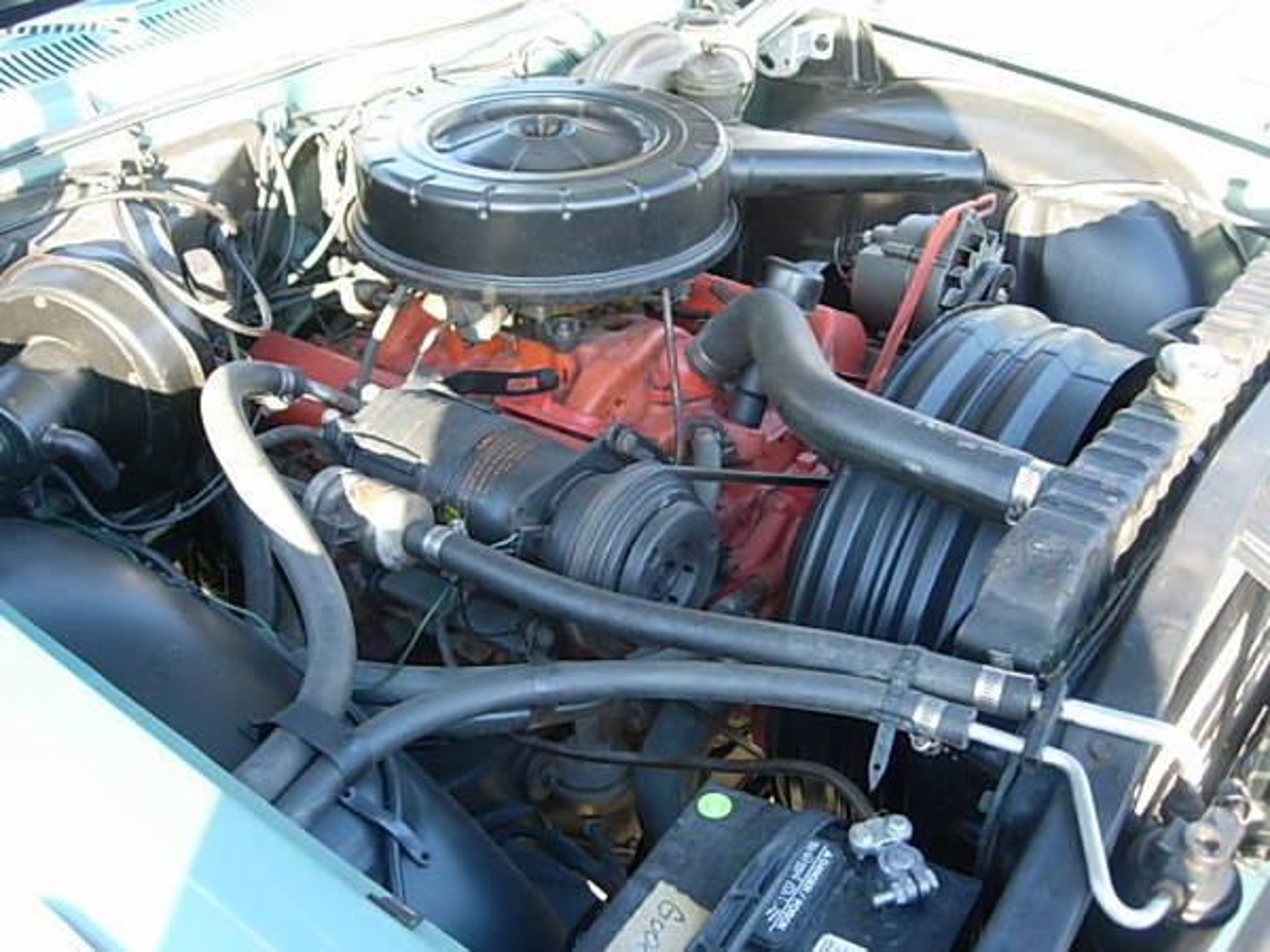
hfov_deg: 49.0
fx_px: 1394
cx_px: 635
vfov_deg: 37.7
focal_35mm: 38
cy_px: 476
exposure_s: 1/50.7
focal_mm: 7.8
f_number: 2.8
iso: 64
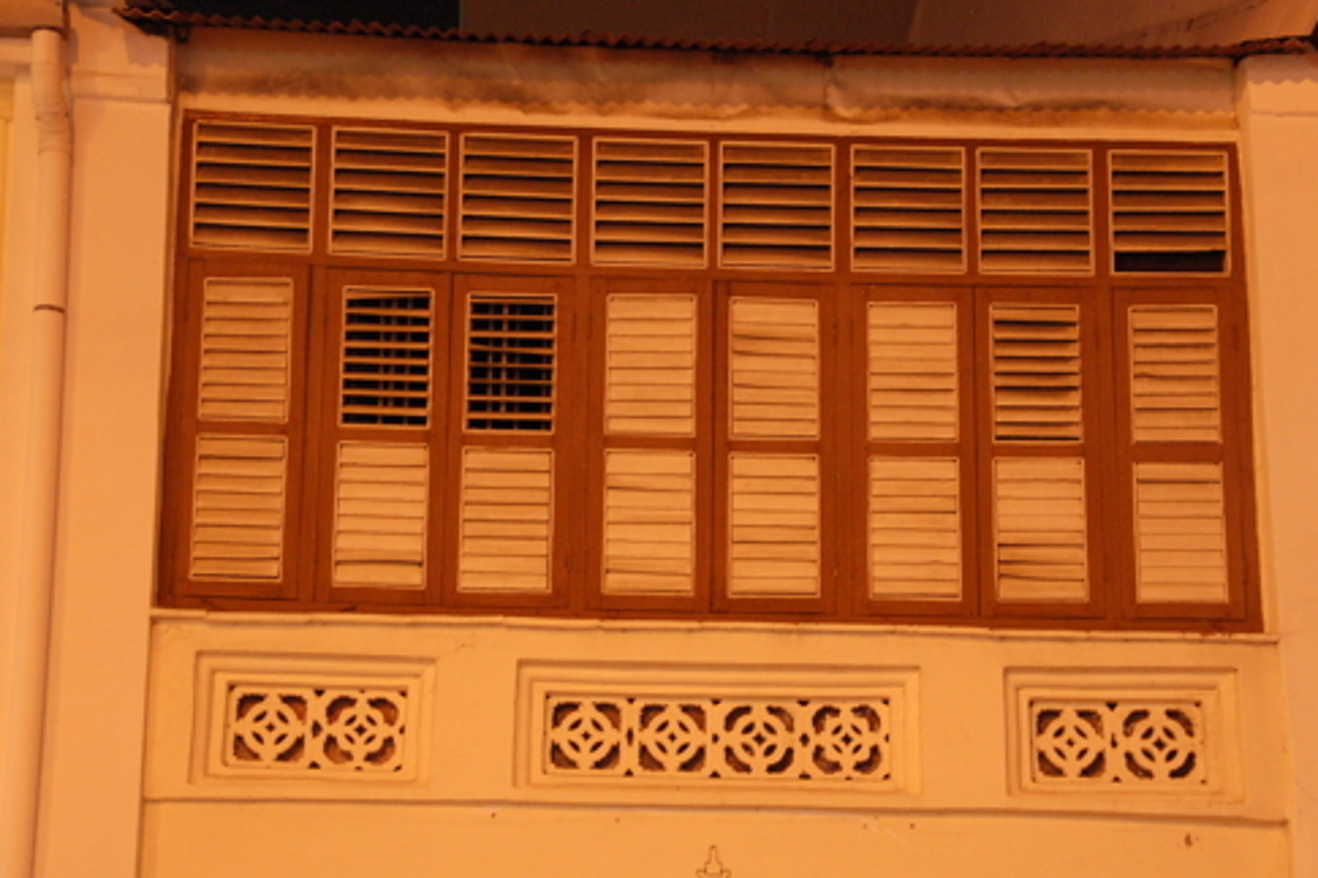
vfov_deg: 16.1
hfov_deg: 23.9
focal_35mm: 85
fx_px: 3111
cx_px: 701
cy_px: 462
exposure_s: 1/2
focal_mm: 50
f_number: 5
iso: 1600
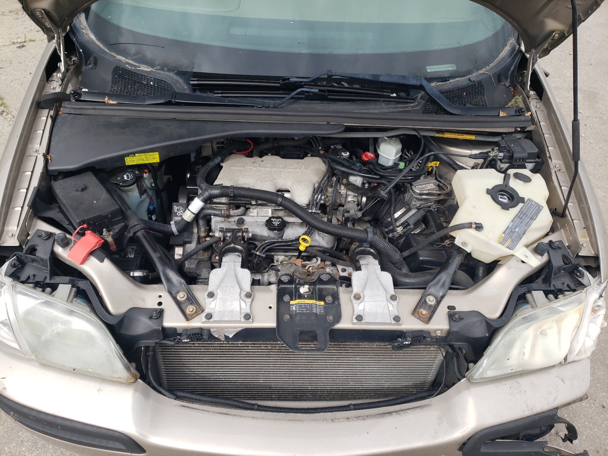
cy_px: 228
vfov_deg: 53.1
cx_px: 304
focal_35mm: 26
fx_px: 457
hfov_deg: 67.3
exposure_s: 1/1111
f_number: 1.5
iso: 50
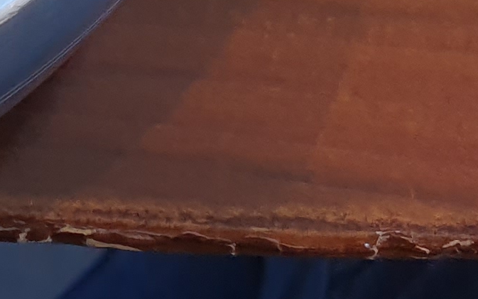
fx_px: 2150
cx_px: -367
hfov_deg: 11.8
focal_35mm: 165
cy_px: -697
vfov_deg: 6.9
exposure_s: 1/123
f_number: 1.5
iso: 50
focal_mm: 4.32
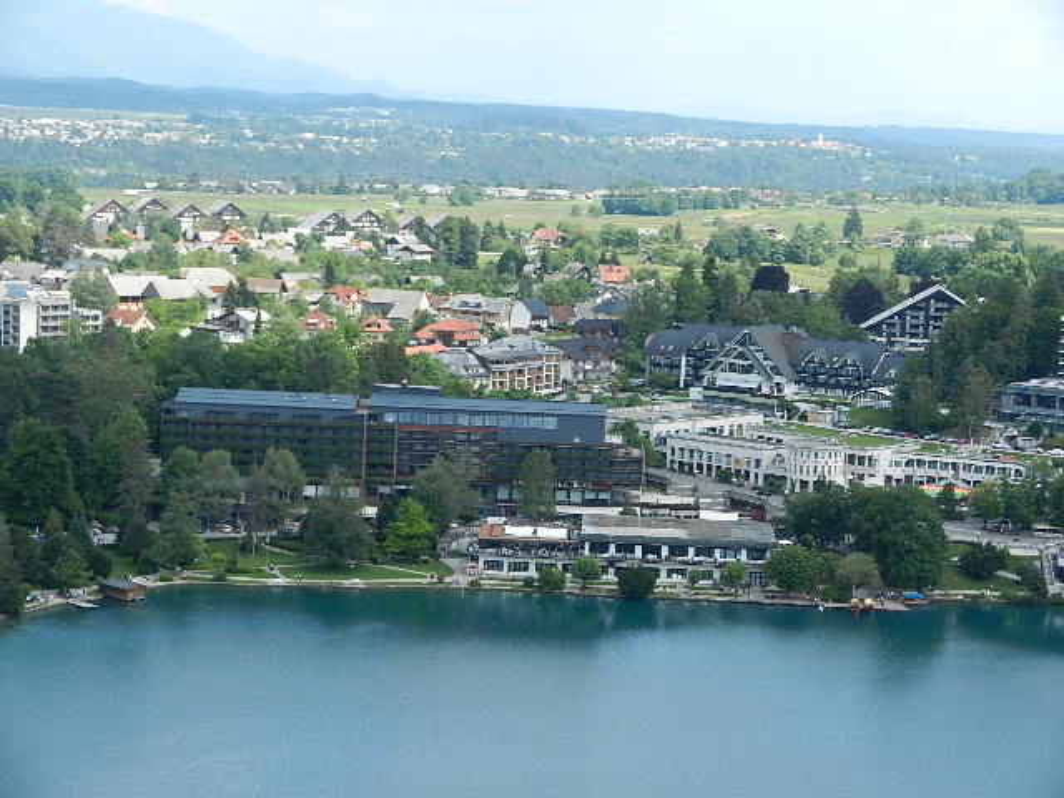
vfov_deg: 16.2
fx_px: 2797
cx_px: 532
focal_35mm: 91
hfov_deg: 21.5
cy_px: 399
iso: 160
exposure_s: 1/400
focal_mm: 16.3
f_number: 4.9
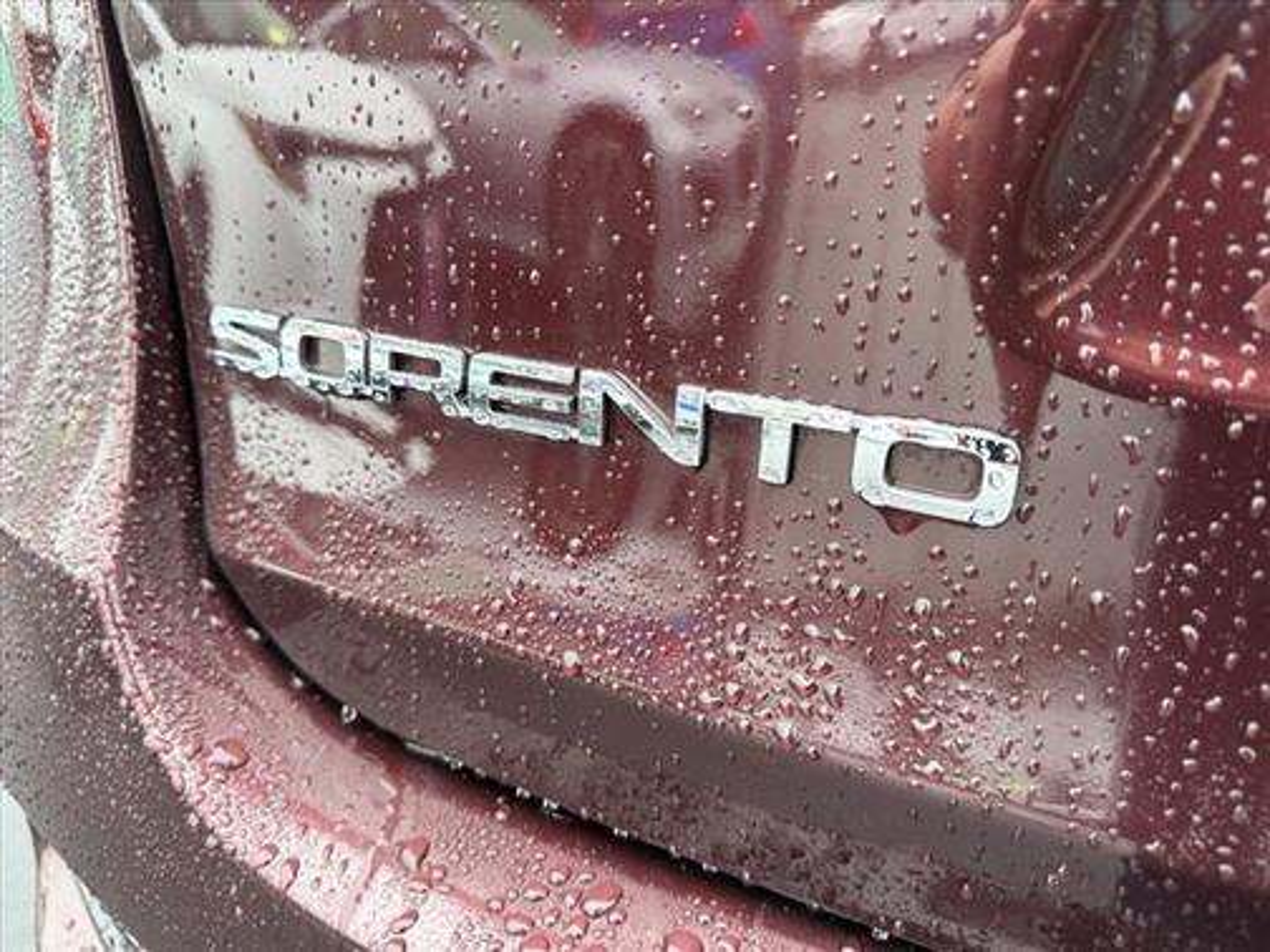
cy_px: 476
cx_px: 635
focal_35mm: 24
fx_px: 881
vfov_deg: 56.8
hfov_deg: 71.6
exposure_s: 1/121
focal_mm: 6.76
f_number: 1.78
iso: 160
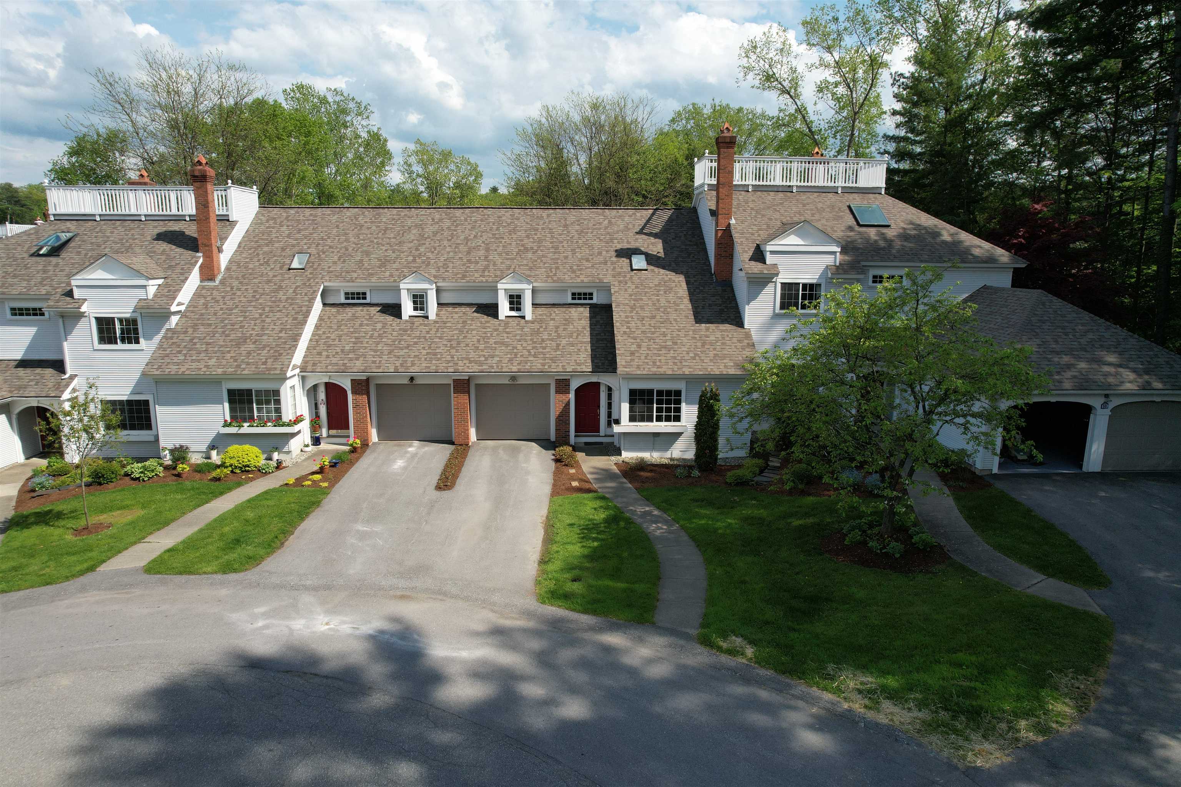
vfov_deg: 57.2
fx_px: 722
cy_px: 394
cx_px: 590
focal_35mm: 22
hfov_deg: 78.6
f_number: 2.8
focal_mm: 8.38
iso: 100
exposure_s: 1/25
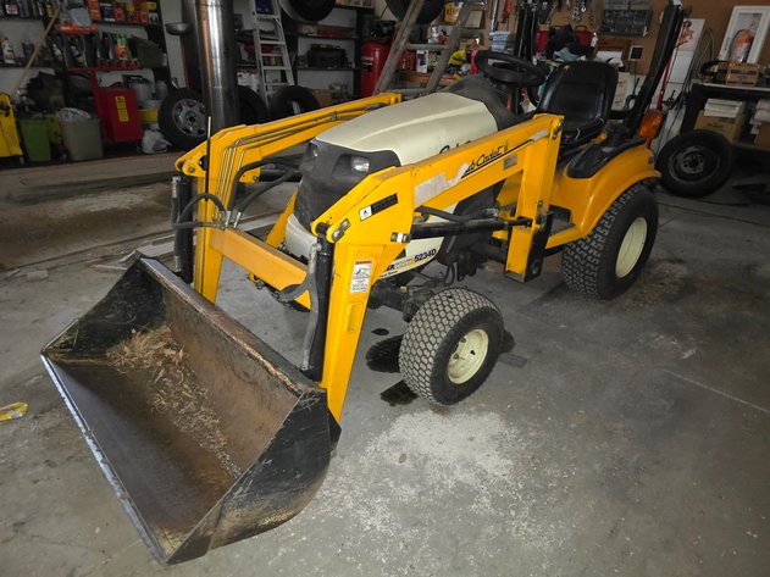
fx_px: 512
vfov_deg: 58.9
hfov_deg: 73.9
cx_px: 385
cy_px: 288
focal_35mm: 23
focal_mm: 6.3
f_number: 1.7
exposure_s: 1/8
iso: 1250
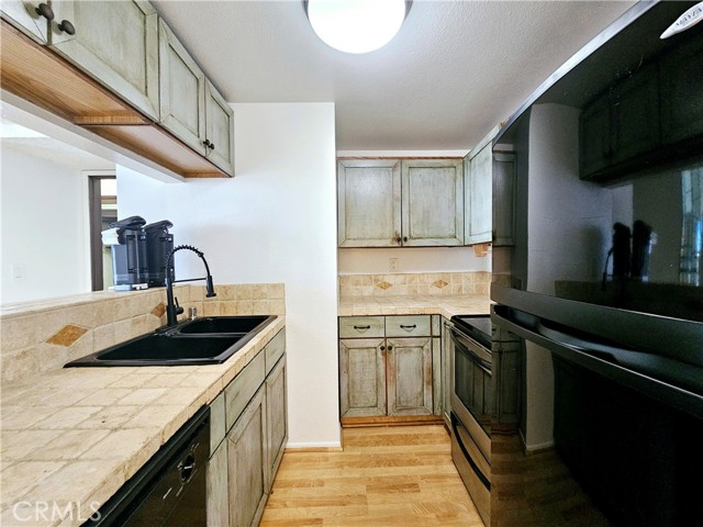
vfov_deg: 89.9
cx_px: 352
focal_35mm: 13
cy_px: 264
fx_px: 264
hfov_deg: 106.2
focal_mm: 2.2
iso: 400
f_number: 2.2
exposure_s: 1/40
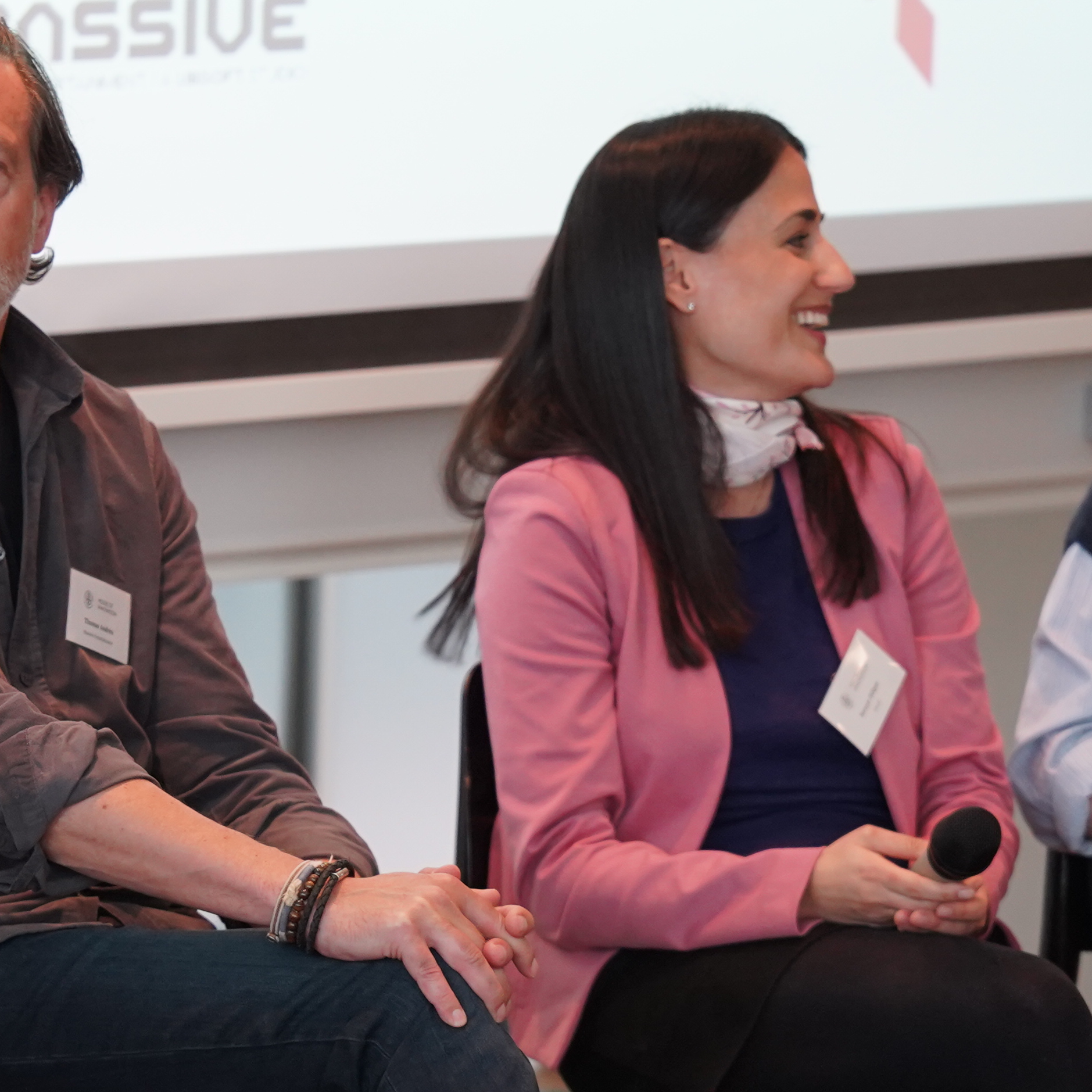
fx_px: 10850
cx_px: 180
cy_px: 764
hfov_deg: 5.8
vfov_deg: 5.8
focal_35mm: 304
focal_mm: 112
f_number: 2.8
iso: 2000
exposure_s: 1/125
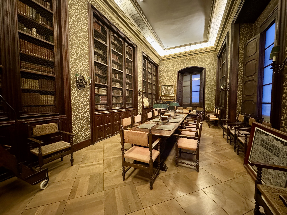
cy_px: 108
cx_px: 144
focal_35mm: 14
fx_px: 116
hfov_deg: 102.1
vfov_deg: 85.7
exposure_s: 1/25
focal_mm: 2.22
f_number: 2.2
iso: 1250
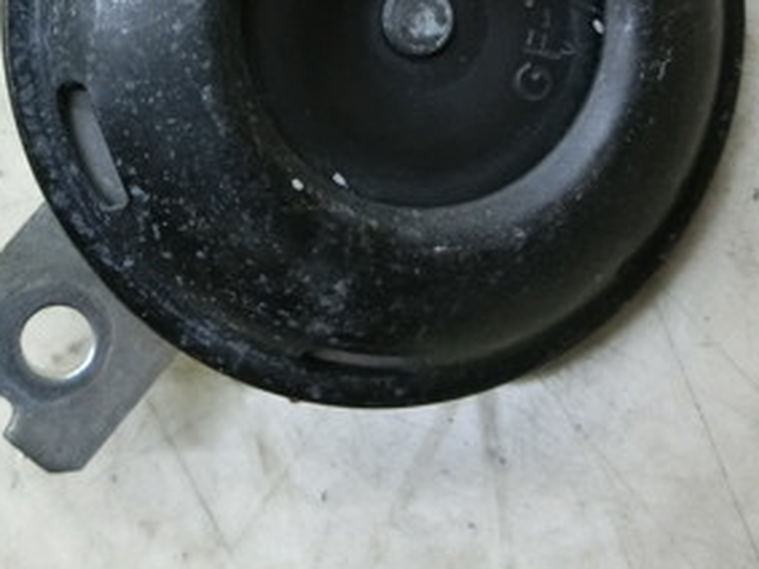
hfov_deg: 35.9
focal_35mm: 53
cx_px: 274
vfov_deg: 26.9
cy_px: 105
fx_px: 1162
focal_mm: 4.5
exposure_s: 1/80
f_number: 3.5
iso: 400
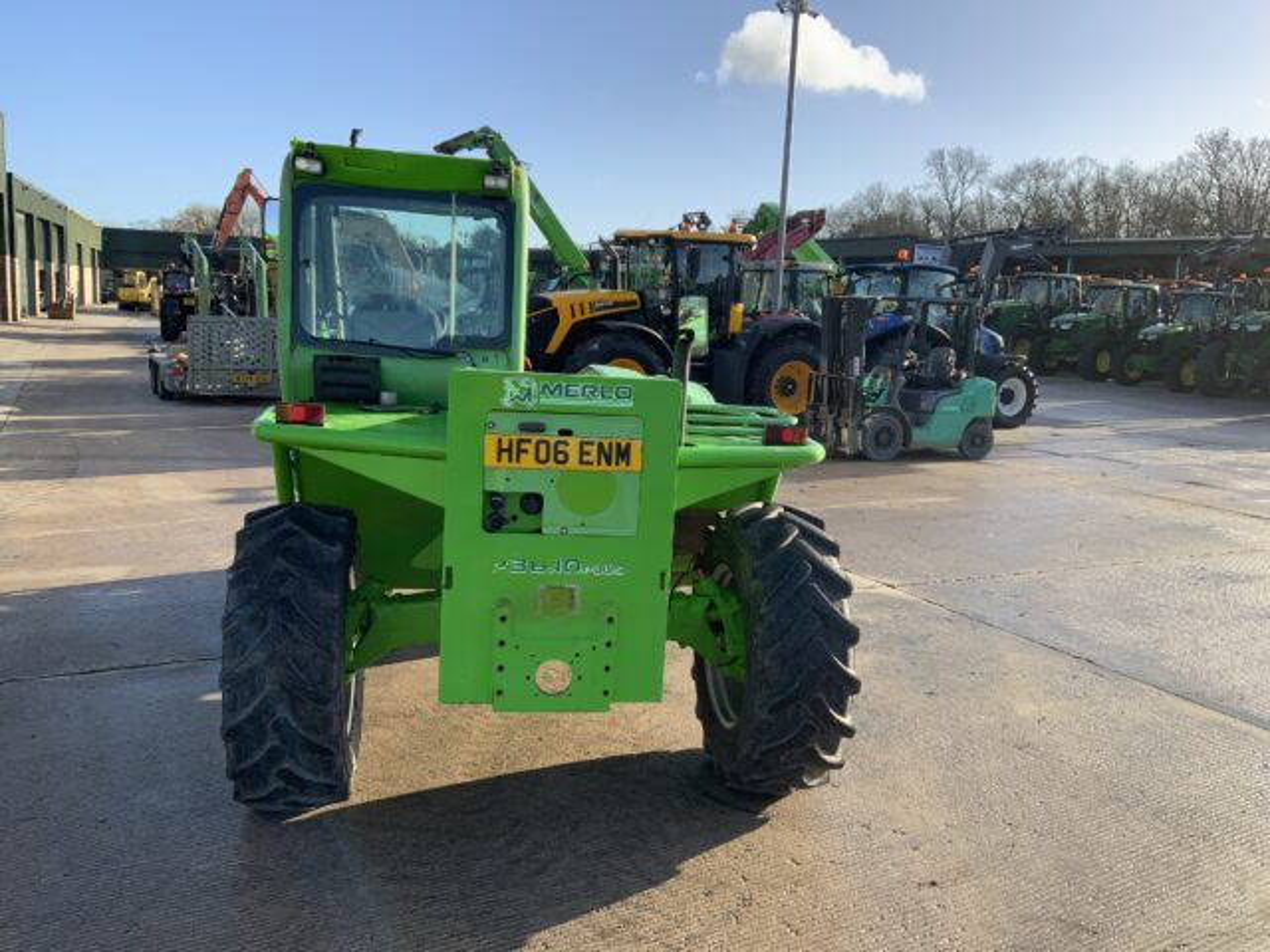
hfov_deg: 61.7
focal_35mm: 29
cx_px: 635
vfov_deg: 48.2
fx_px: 1064
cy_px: 476
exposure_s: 1/962
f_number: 1.8
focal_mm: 3
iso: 16
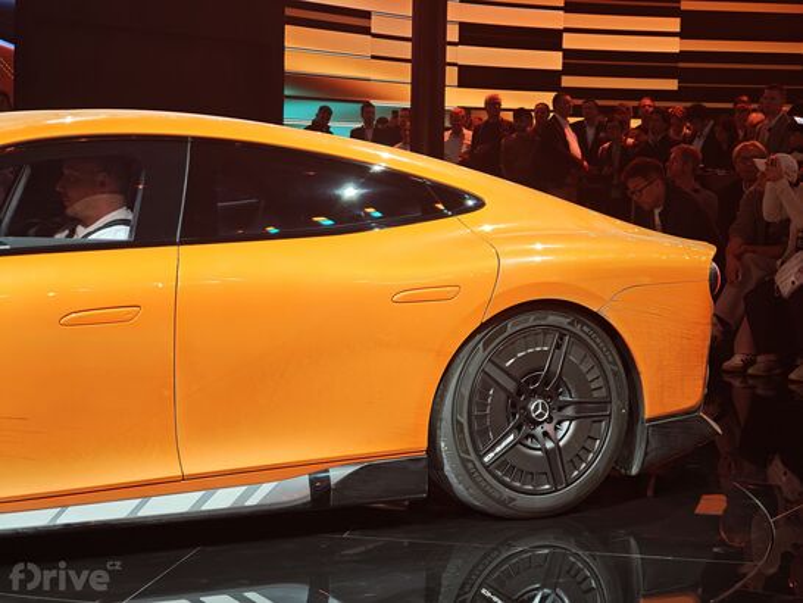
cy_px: 302
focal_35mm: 70
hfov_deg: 27.8
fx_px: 1625
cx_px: 402
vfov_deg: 21.0
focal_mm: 11.5
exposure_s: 1/100
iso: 320
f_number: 1.8
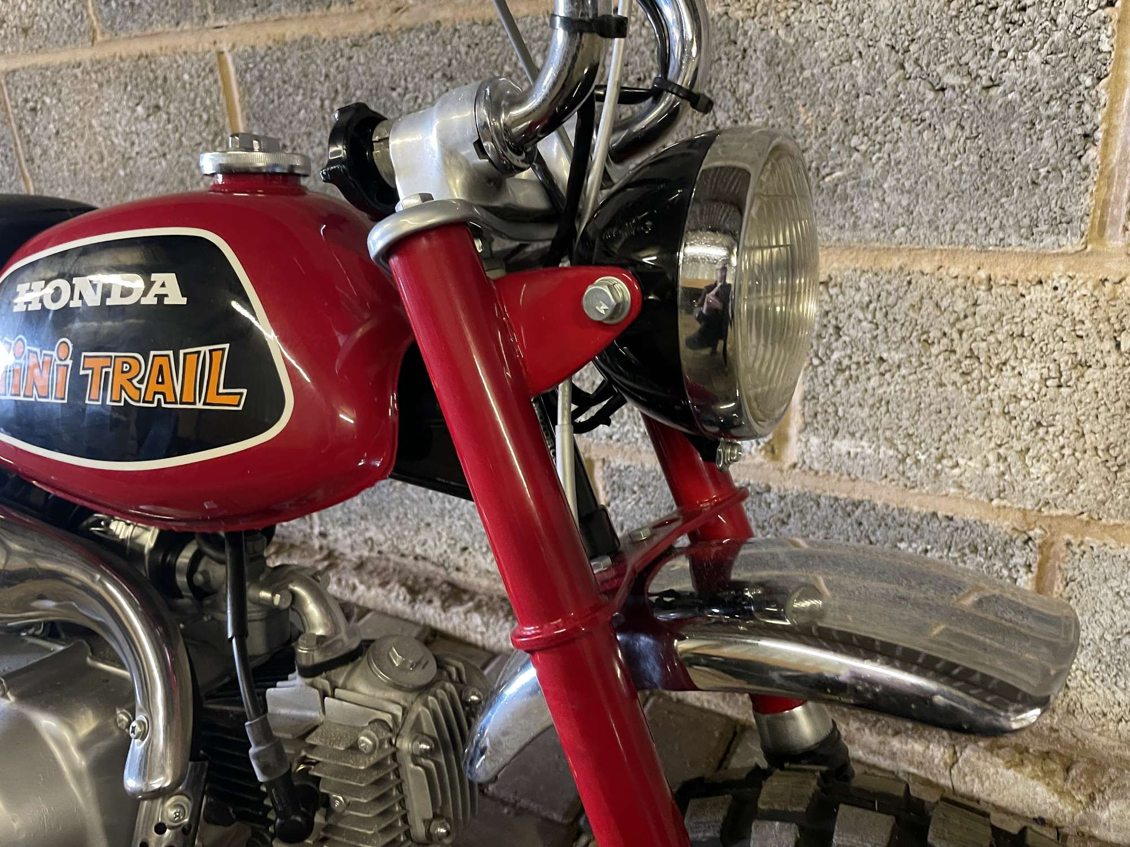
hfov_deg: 67.3
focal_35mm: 26
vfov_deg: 53.1
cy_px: 424
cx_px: 565
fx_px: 849
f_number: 1.6
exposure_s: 1/33
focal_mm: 4.2
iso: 400
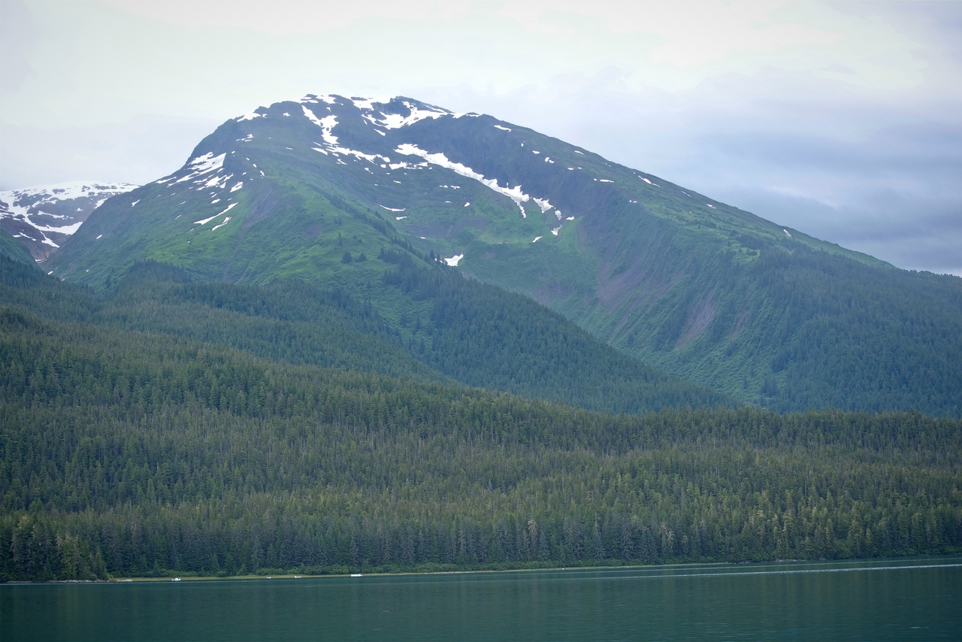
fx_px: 1871
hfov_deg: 28.8
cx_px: 481
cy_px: 321
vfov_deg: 19.5
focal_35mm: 70
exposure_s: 1/200
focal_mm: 70
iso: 100
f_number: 7.1
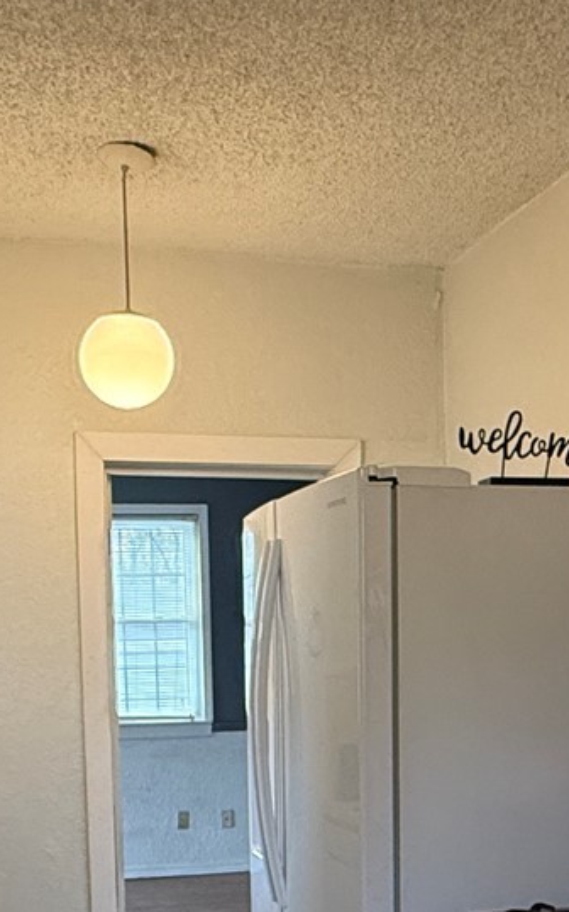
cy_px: 834
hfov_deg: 24.4
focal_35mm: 53
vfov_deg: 35.7
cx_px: 262
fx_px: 1316
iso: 400
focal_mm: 2.22
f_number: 2.2
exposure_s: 1/120
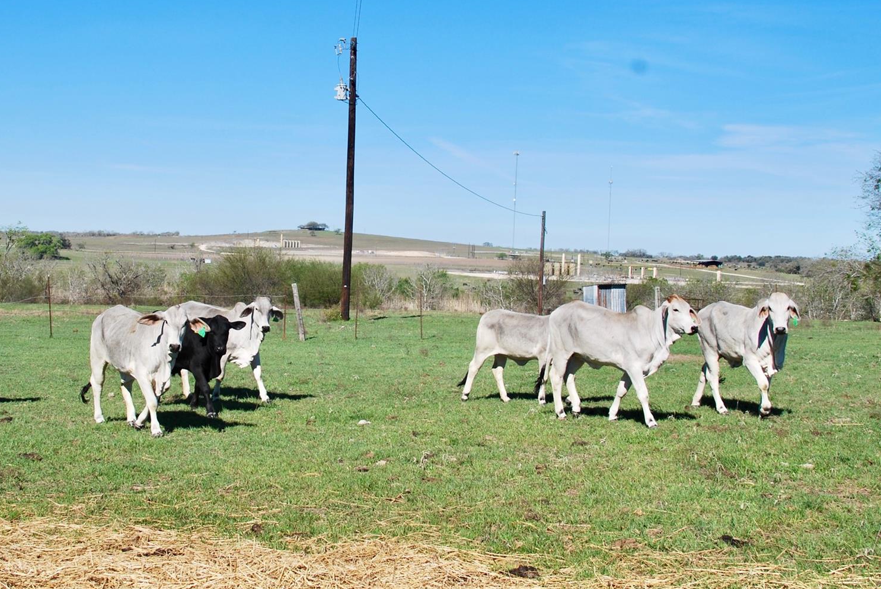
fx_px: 1266
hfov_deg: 38.2
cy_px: 222
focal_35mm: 52
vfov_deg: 26.1
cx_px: 357
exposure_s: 1/320
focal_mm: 25
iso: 100
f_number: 9
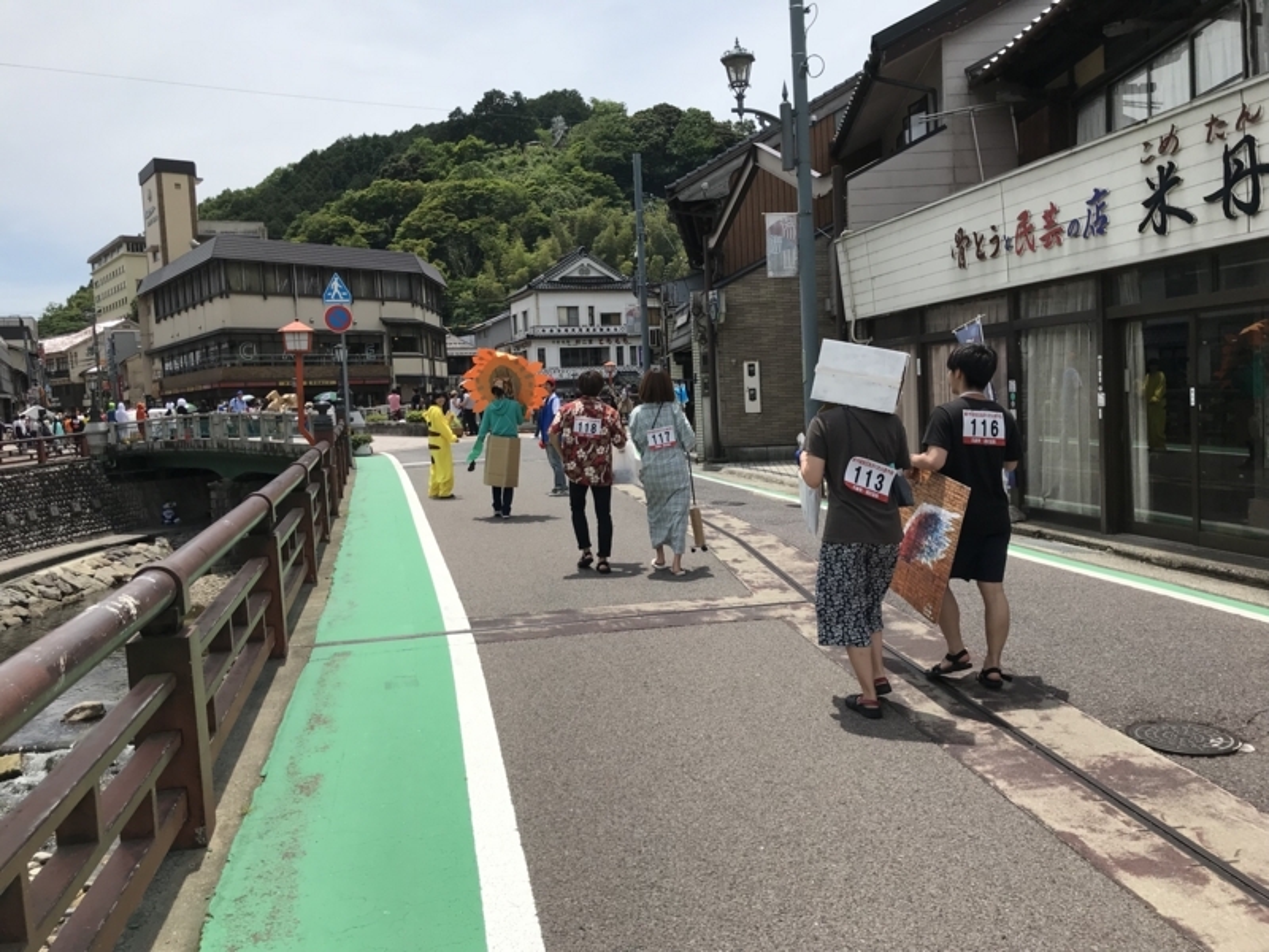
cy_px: 476
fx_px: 1026
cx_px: 634
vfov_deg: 49.7
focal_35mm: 28
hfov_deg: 63.4
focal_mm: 3.99
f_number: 1.8
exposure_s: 1/2740
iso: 20
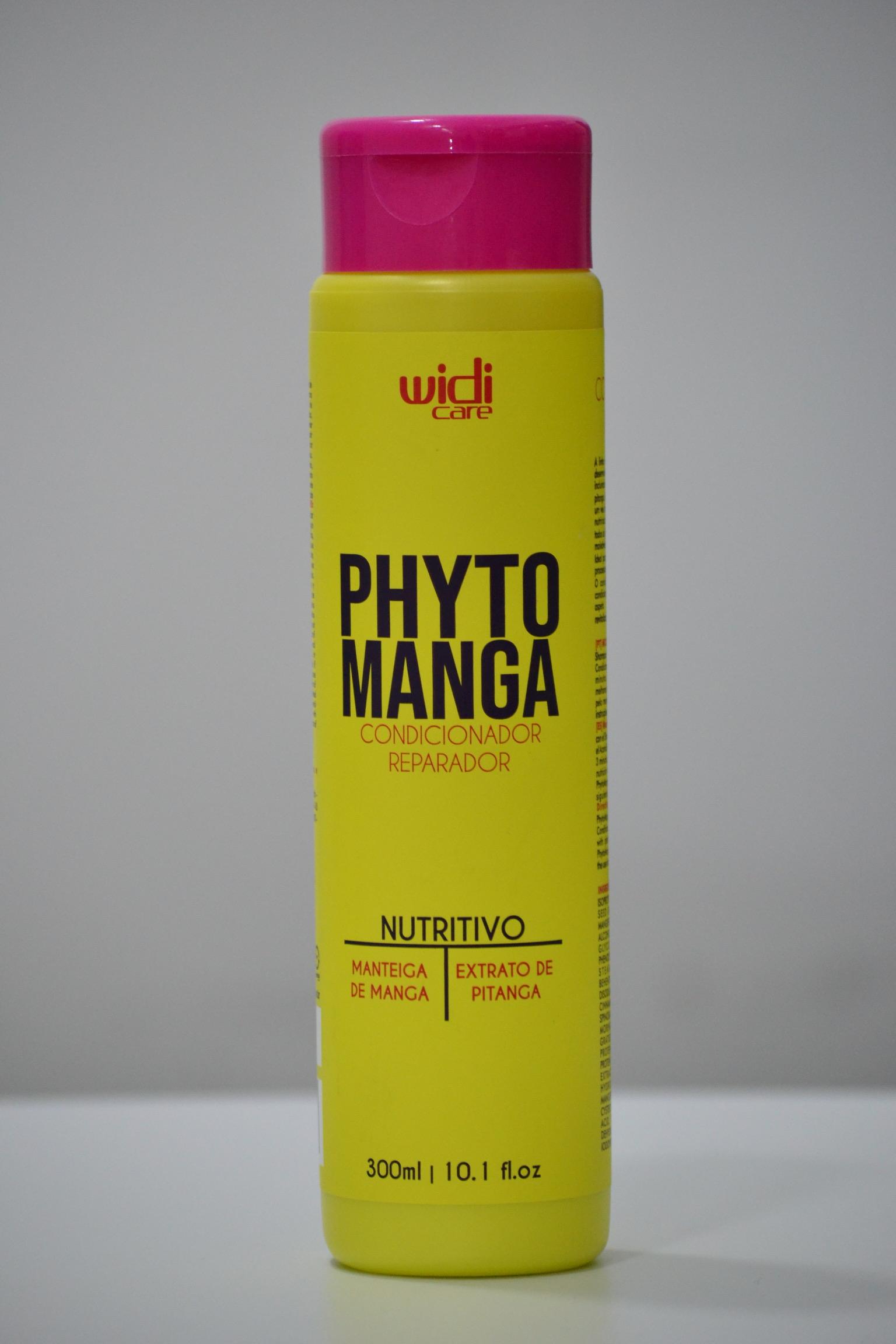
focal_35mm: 165
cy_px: 672
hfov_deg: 8.3
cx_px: 448
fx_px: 6160
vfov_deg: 12.5
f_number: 5
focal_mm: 110
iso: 1600
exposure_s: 1/160
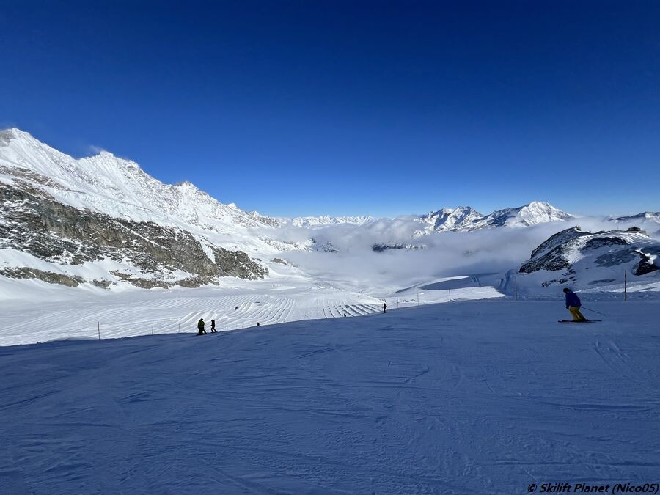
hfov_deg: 106.2
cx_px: 330
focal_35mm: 13
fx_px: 248
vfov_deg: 89.9
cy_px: 248
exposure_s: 1/6944
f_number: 1.8
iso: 40
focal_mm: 1.57
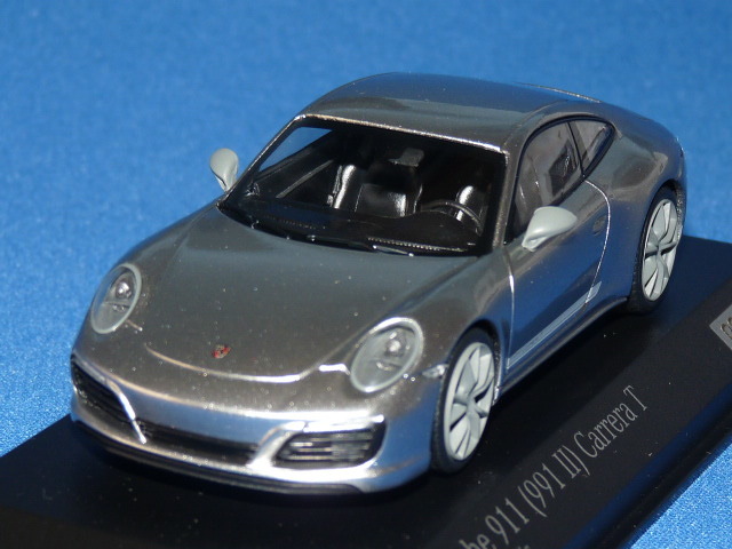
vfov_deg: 11.1
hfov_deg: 14.8
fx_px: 2812
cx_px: 366
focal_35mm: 133
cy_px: 274
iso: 100
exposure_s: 1/40
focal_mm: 13.3
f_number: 3.4
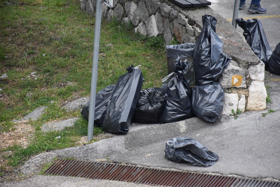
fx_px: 1633
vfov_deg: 6.5
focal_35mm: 210
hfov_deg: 9.8
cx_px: 140
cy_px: 94
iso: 800
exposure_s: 1/640
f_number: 5.6
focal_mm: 140
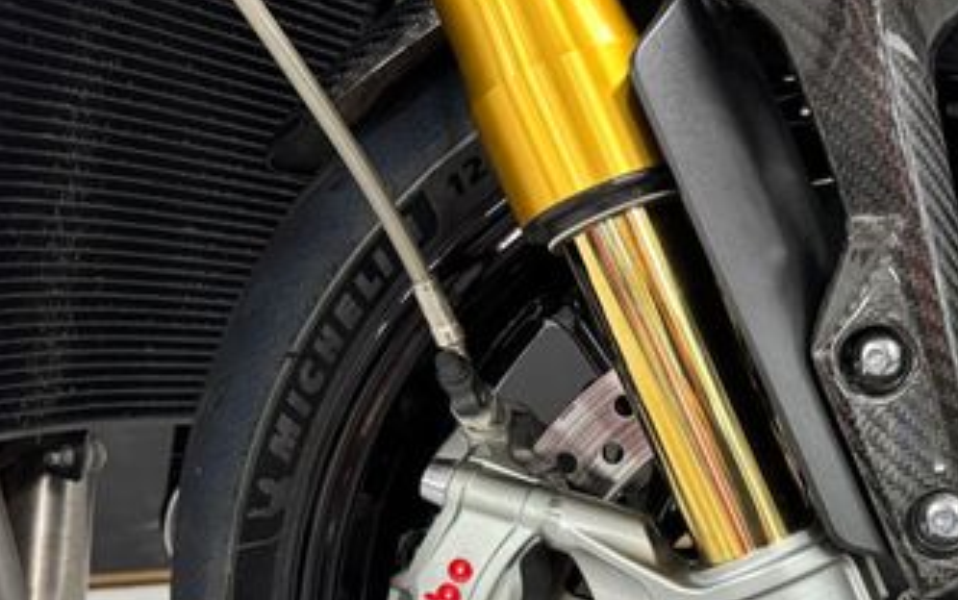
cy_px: 560
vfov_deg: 25.4
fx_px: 1280
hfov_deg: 37.7
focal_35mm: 49
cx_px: 897
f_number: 1.78
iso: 400
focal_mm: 6.76
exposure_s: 1/50
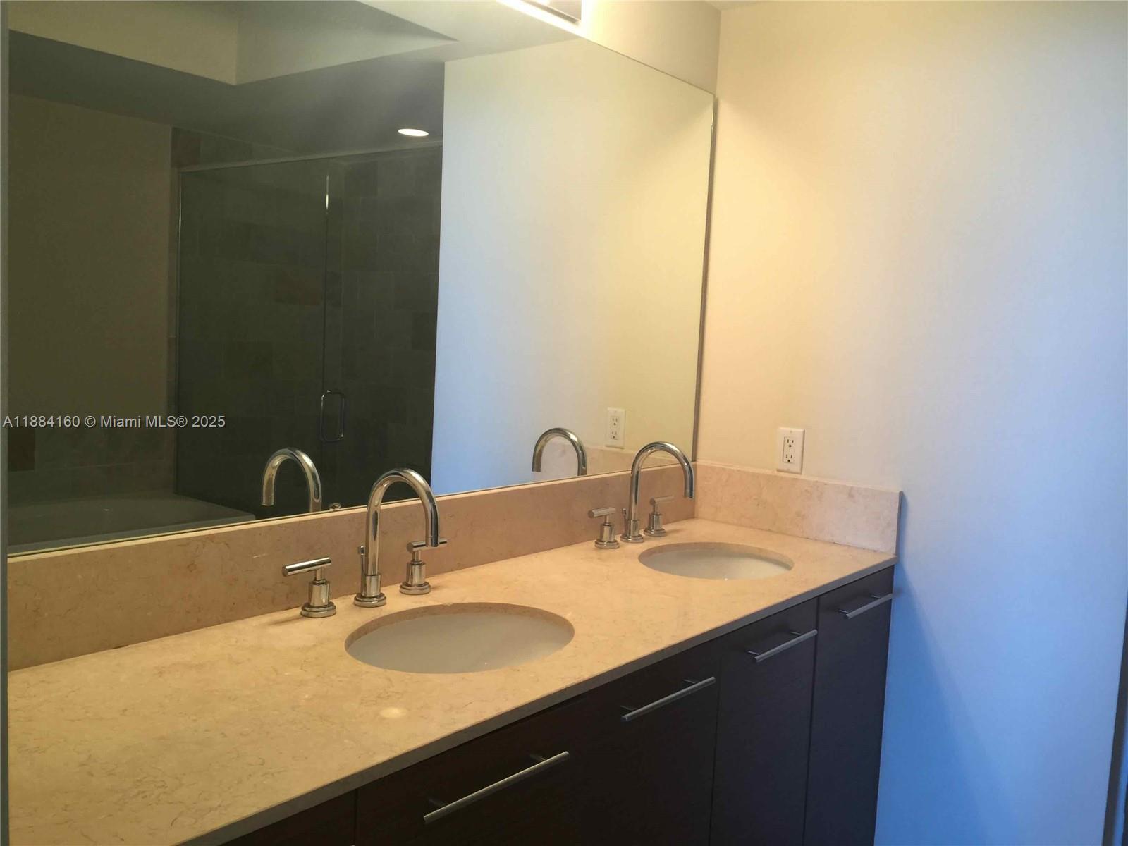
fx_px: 945
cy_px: 423
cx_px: 564
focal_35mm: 29
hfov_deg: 61.7
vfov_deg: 48.2
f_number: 2.2
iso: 32
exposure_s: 1/15
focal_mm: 4.15
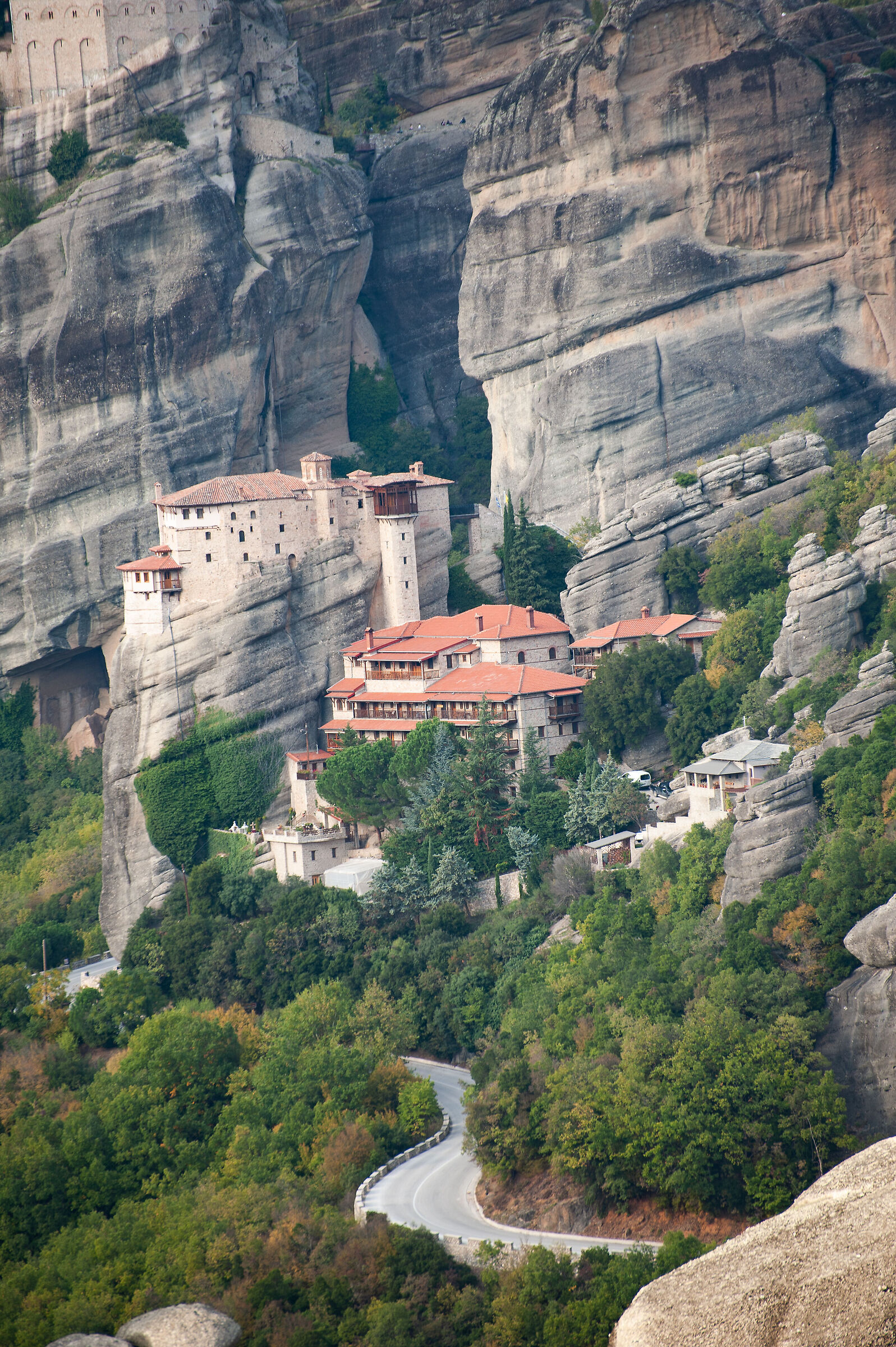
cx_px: 448
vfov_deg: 8.6
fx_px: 8971
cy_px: 674
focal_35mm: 240
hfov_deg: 5.7
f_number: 5.3
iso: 200
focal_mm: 240
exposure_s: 1/250
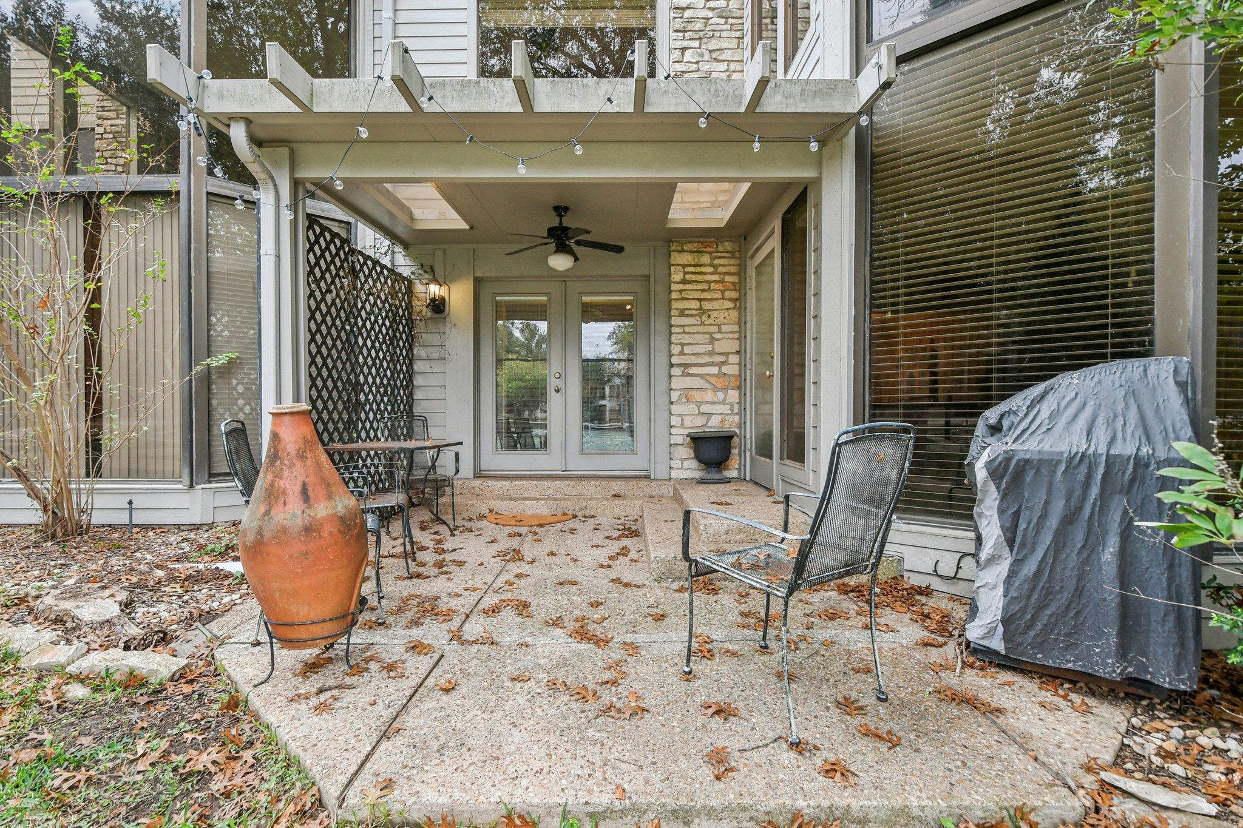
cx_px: 622
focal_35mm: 16
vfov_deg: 72.0
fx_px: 570
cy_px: 414
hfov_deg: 95.0
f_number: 8
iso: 400
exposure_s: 1/80
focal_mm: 11
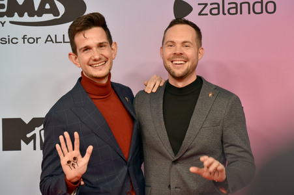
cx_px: 147
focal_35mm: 125
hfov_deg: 16.4
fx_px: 1020
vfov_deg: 11.0
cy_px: 98
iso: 2000
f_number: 5.6
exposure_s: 1/200
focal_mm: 125
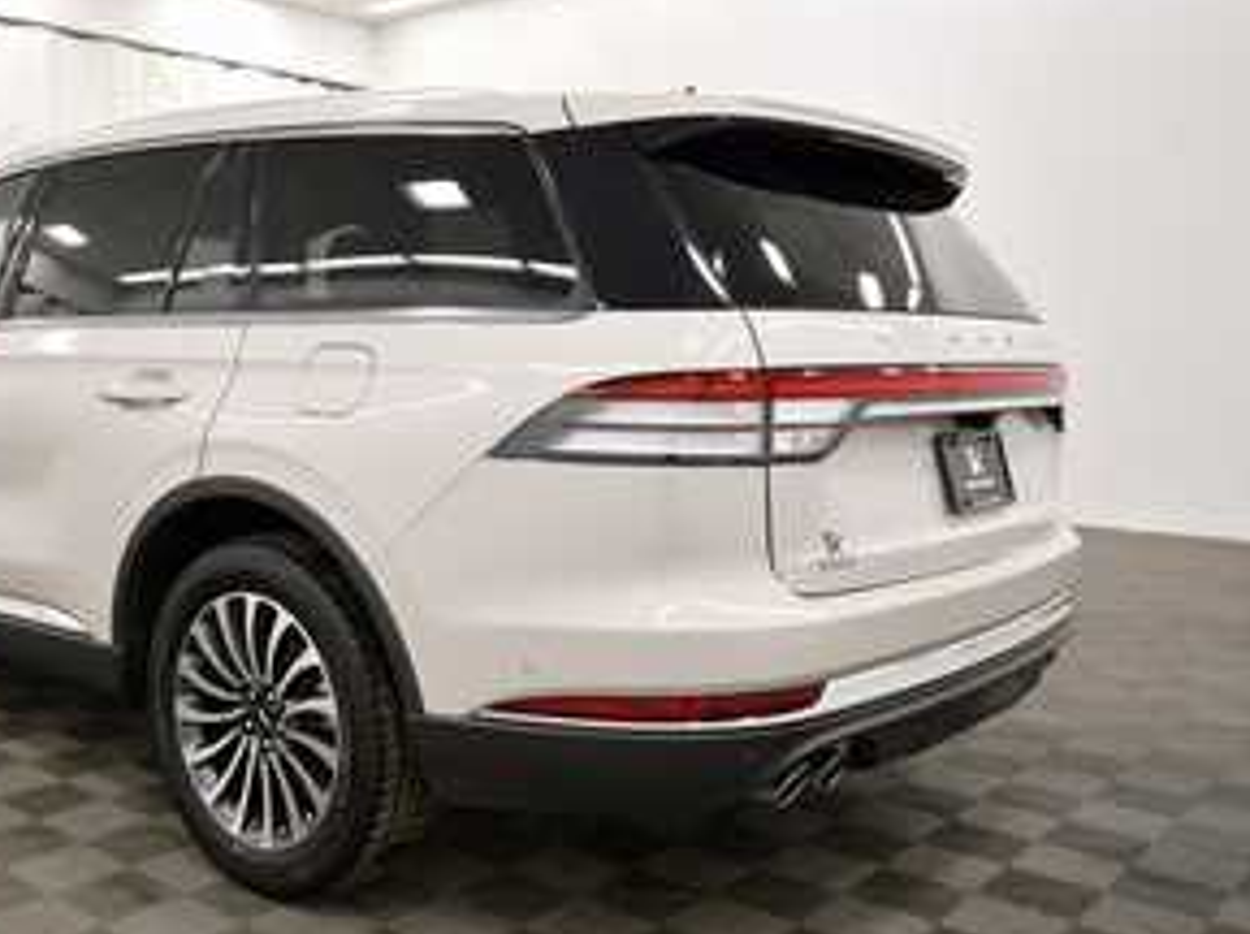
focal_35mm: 36
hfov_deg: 50.2
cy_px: 525
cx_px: 389
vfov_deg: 39.5
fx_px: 1298
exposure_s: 1/125
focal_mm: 18
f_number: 5.3
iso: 800
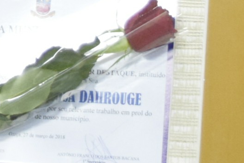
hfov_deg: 7.0
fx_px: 1953
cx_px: -165
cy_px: -89
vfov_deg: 4.7
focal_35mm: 288
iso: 3600
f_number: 4.5
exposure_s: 1/160
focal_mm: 34
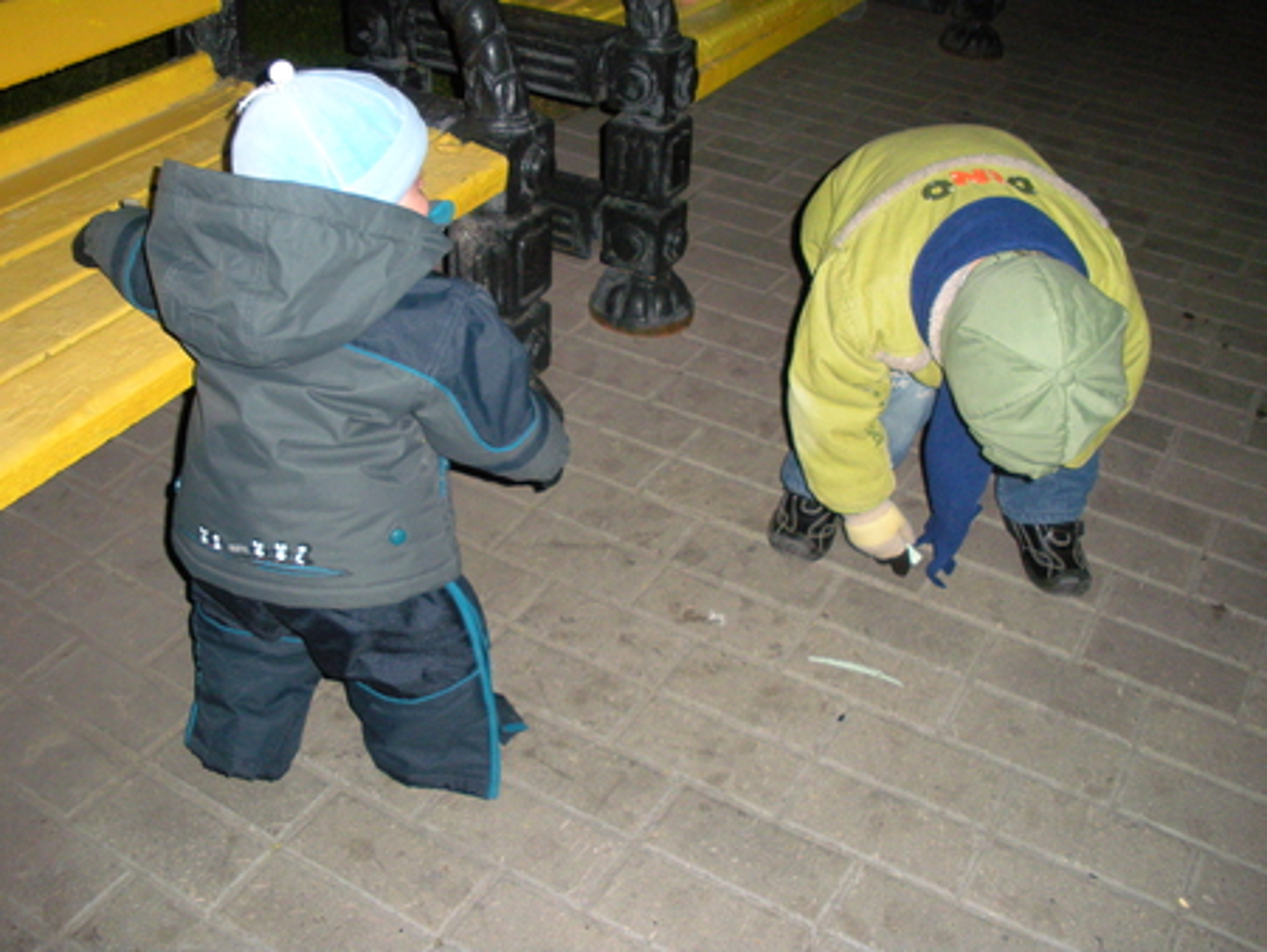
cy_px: 476
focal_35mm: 36
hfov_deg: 51.3
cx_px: 634
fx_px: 1318
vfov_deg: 39.7
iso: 363
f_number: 3.5
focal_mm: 6.3
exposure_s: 1/60
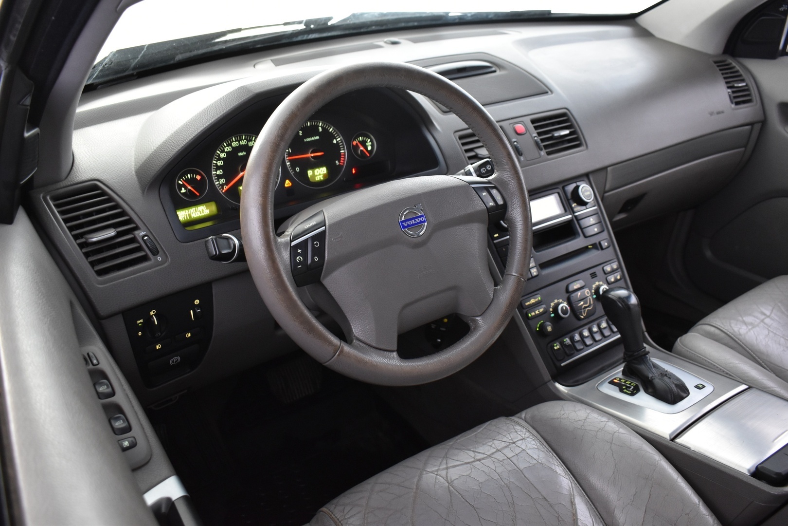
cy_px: 263
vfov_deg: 43.6
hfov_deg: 61.9
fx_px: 657
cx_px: 394
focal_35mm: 30
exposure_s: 1/8
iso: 1250
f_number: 5
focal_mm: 20
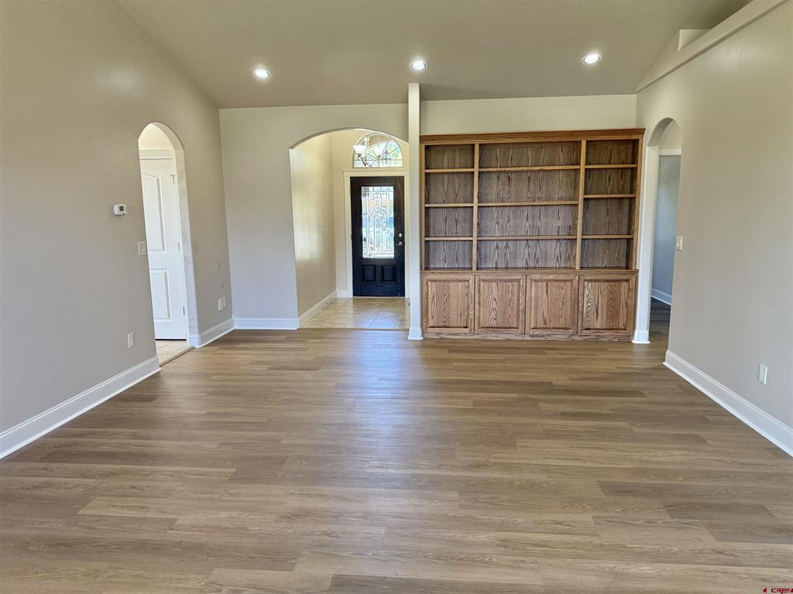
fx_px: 550
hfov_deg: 71.6
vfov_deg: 56.8
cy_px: 297
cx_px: 396
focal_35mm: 24
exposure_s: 1/130
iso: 200
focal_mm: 6.76
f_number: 1.78
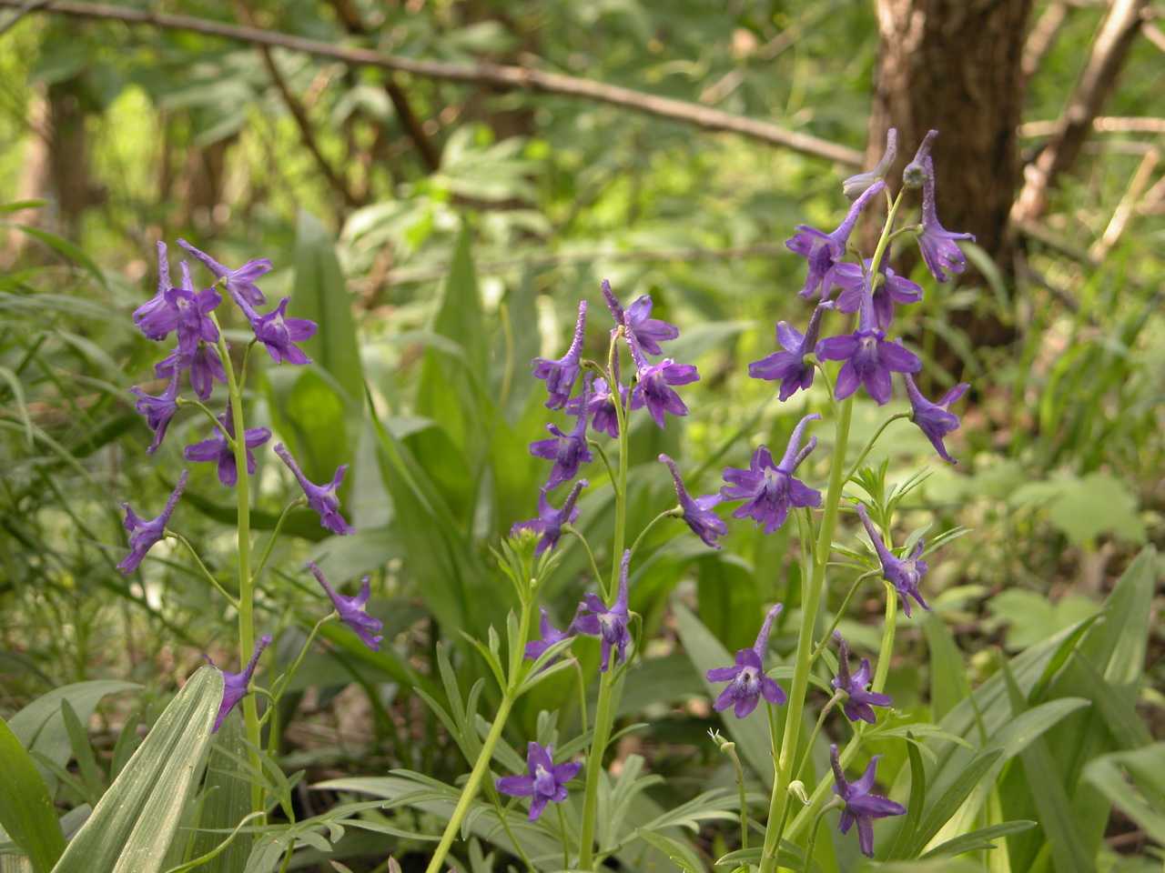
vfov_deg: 15.9
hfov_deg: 21.1
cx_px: 582
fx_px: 3130
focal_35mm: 93
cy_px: 436
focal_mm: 23.7
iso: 100
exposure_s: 1/90
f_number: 3.6
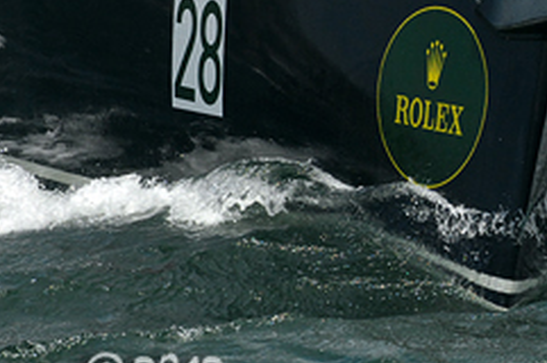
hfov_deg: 2.8
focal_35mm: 746
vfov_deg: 1.8
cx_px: 452
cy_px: -3
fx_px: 11320
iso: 400
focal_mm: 200
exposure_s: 1/1000
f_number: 7.1
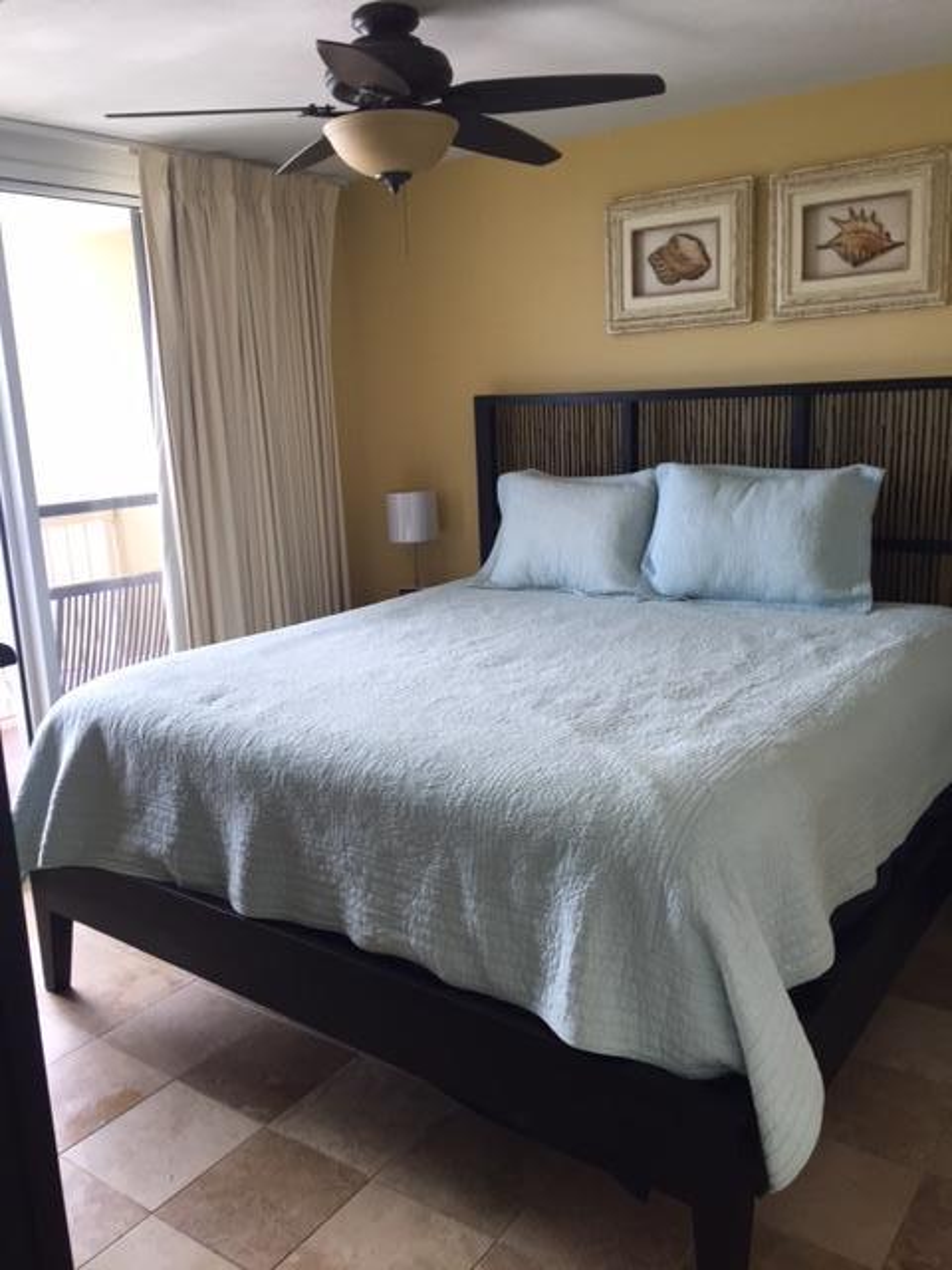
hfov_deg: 48.2
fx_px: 1063
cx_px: 476
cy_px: 635
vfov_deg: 61.7
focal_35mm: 29
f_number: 2.2
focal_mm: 4.15
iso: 32
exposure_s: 1/40
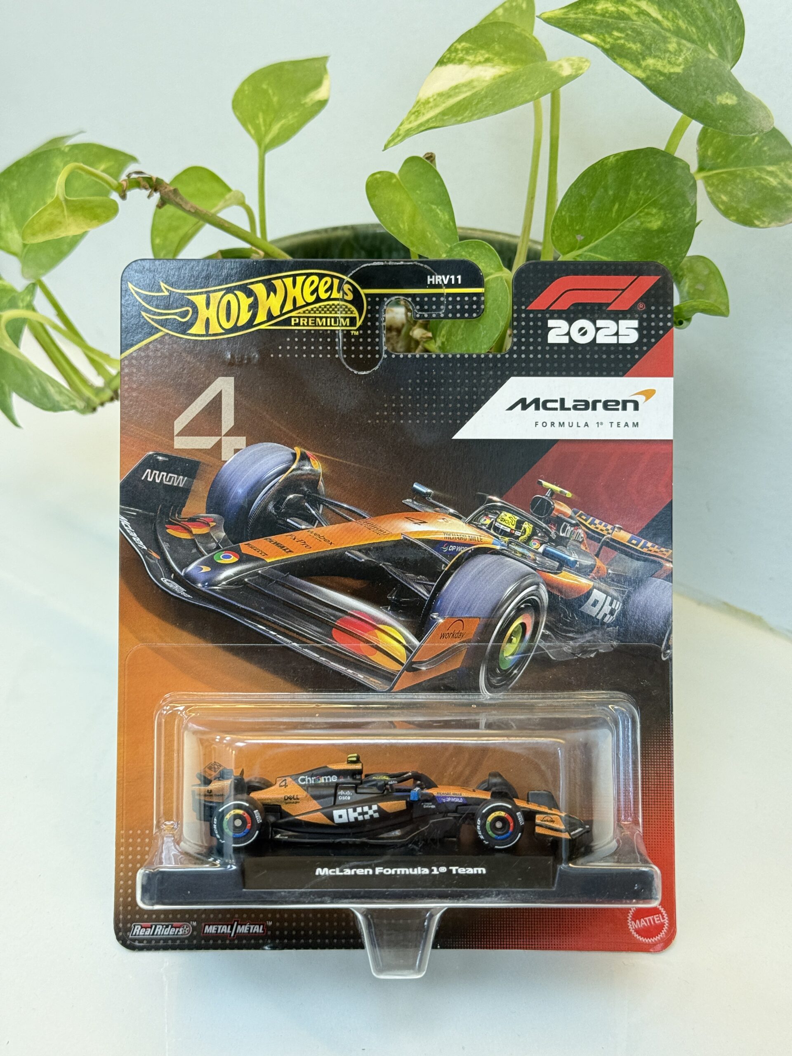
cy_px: 528
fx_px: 1464
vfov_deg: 39.7
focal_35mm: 48
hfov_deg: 30.3
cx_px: 396
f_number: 1.78
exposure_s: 1/100
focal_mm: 6.76
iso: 200
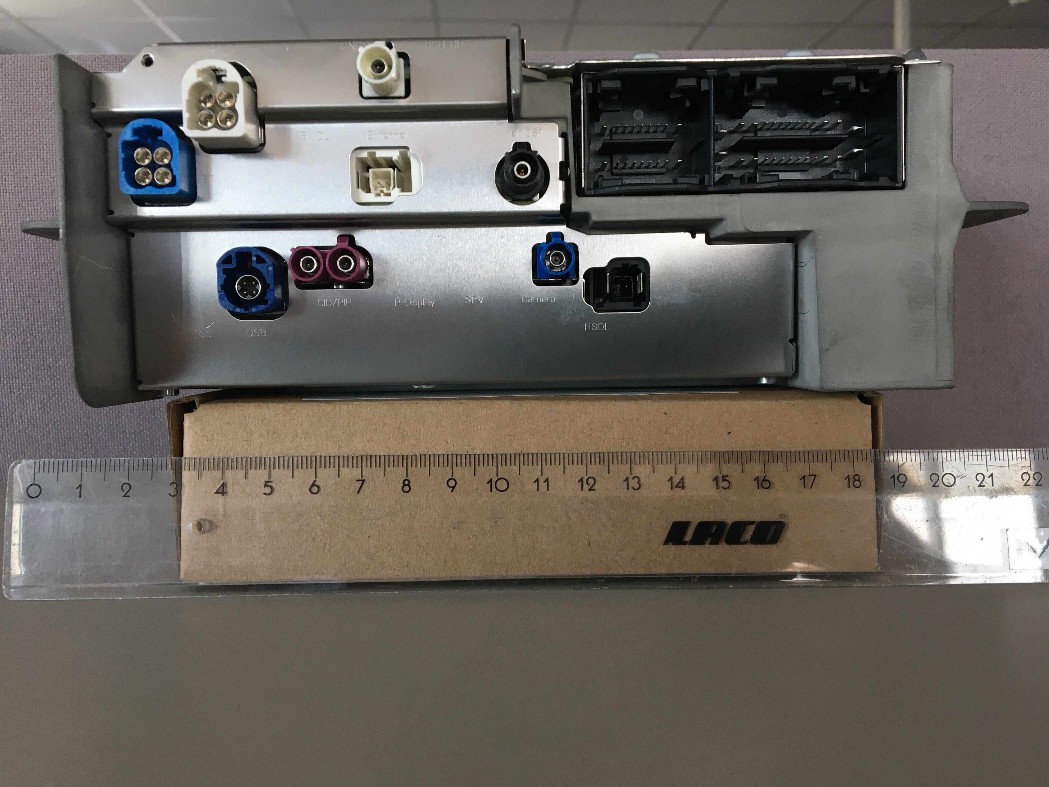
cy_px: 394
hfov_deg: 61.7
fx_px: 879
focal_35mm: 29
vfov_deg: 48.2
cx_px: 524
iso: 32
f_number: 2.2
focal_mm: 4.15
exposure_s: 1/33
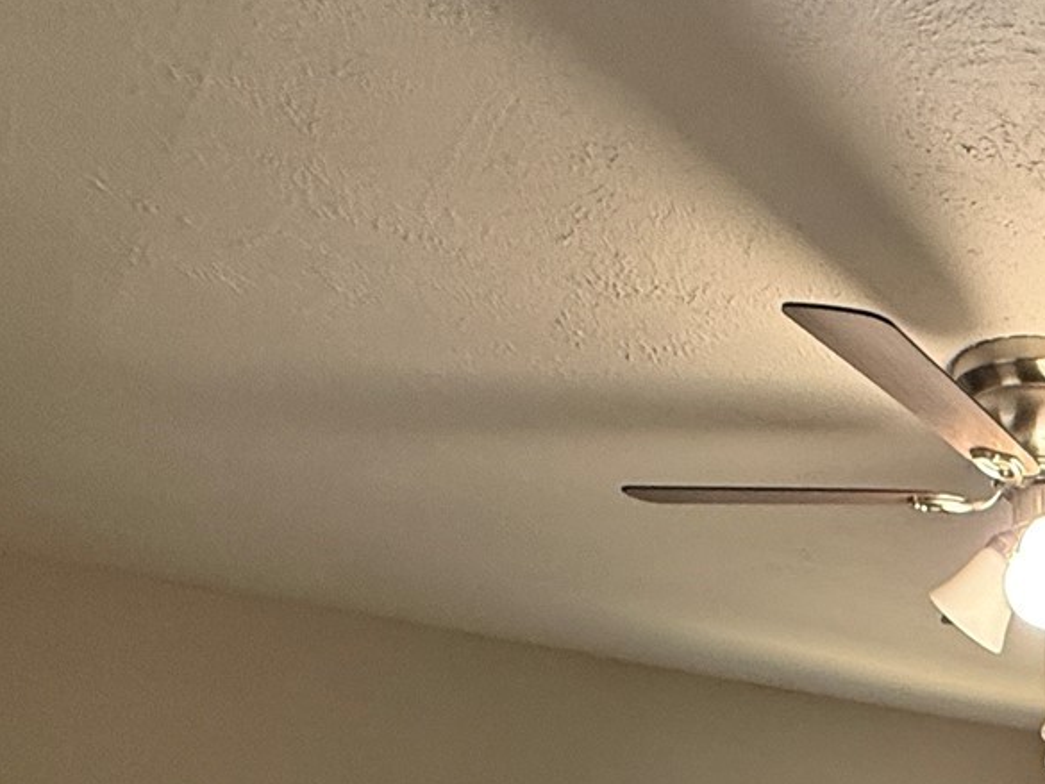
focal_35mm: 49
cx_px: 1254
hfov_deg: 32.2
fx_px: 1480
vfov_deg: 23.1
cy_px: 1218
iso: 250
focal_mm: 2.22
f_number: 2.2
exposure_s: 1/60
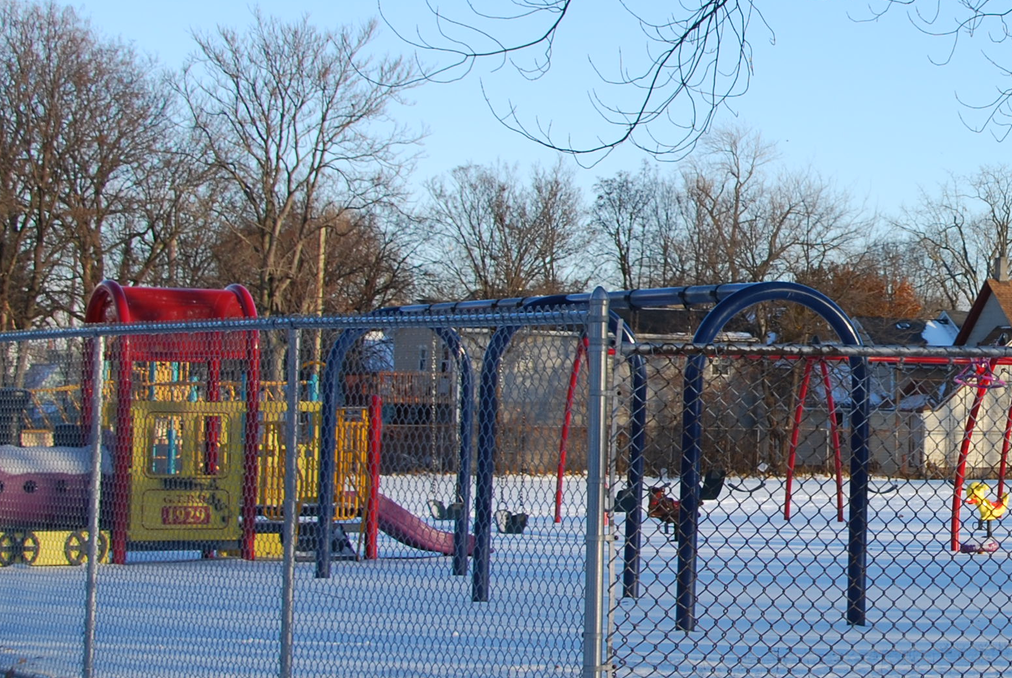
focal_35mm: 108
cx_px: 1052
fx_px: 3047
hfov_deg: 18.3
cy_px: 236
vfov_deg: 12.7
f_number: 6.3
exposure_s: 1/160
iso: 100
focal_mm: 29
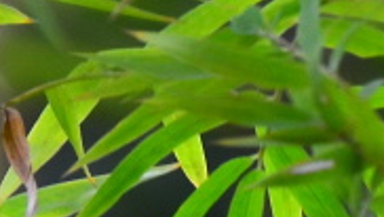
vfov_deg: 0.6
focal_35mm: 1908
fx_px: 19461
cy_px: 770
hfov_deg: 1.1
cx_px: -346
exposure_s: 1/100
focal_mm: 185
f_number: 7.1
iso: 400
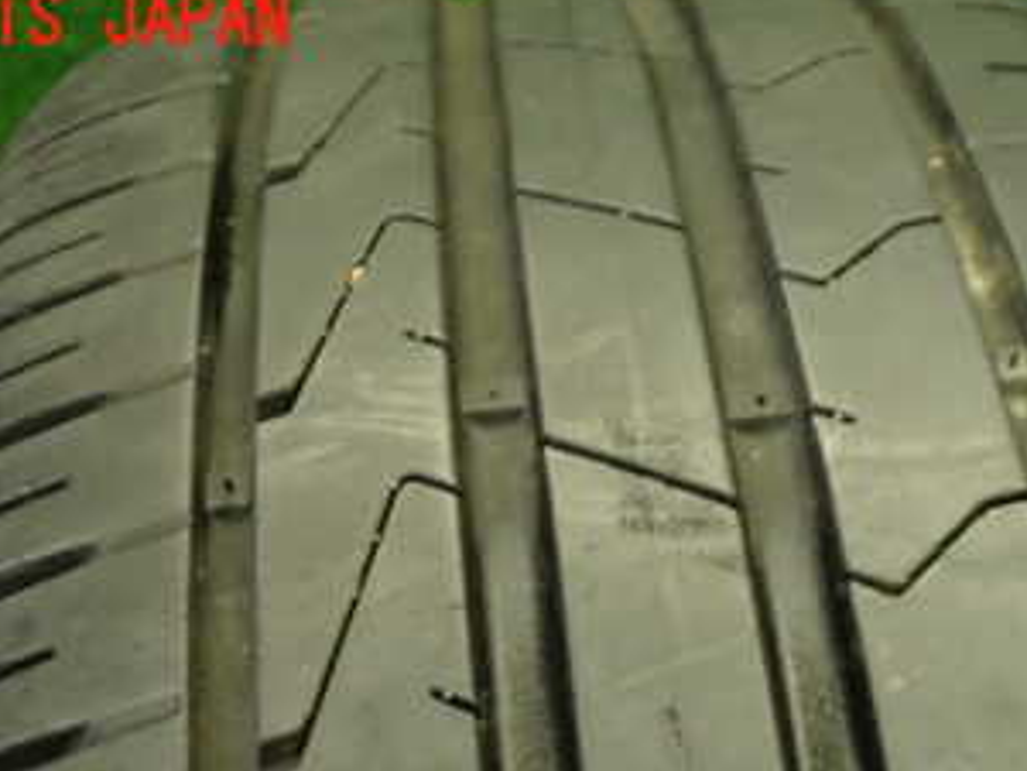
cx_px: 695
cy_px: 750
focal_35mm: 60
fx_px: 1780
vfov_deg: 23.5
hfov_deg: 31.9
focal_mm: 5.4
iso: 200
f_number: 2.3
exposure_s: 1/50
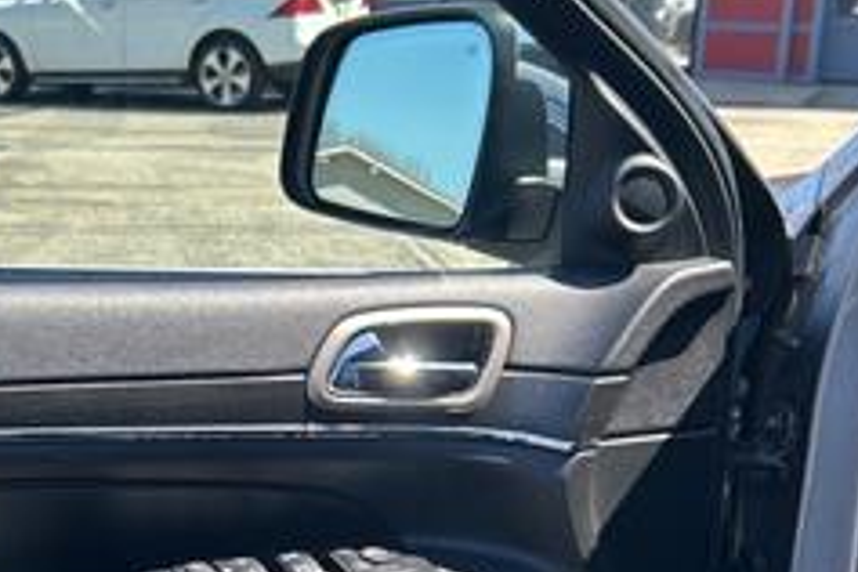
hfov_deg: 27.2
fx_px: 1740
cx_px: 185
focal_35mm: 73
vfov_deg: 18.2
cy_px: 558
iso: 50
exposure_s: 1/902
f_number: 1.5
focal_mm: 5.7
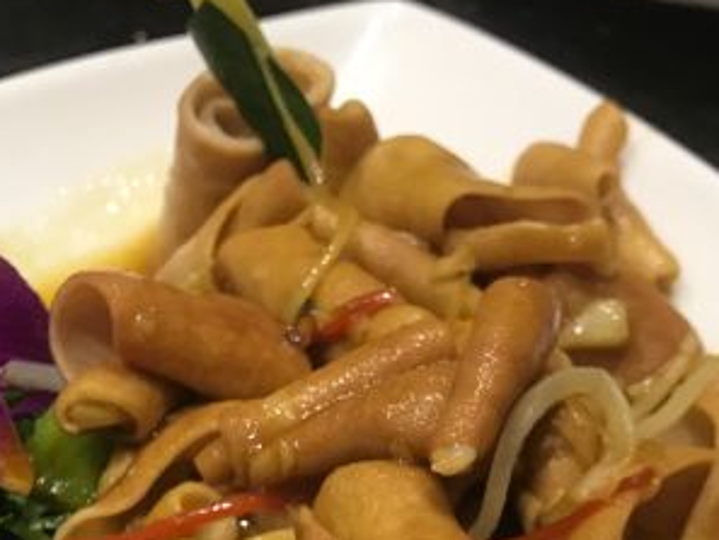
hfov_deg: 29.1
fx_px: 1371
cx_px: 218
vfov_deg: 21.3
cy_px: 570
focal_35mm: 66
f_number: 1.8
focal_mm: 3.99
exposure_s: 1/17
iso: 40
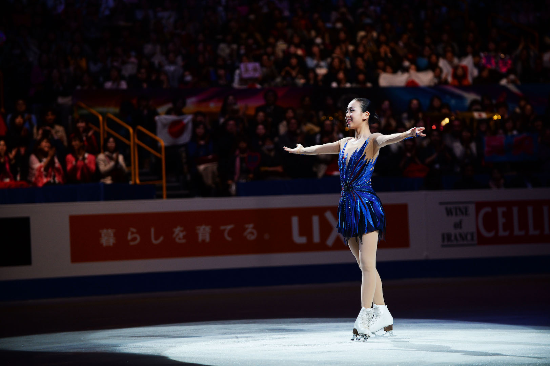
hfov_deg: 12.8
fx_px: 2443
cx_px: 275
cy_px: 183
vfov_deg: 8.6
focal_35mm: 160
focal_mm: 160
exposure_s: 1/500
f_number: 3.2
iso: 1250
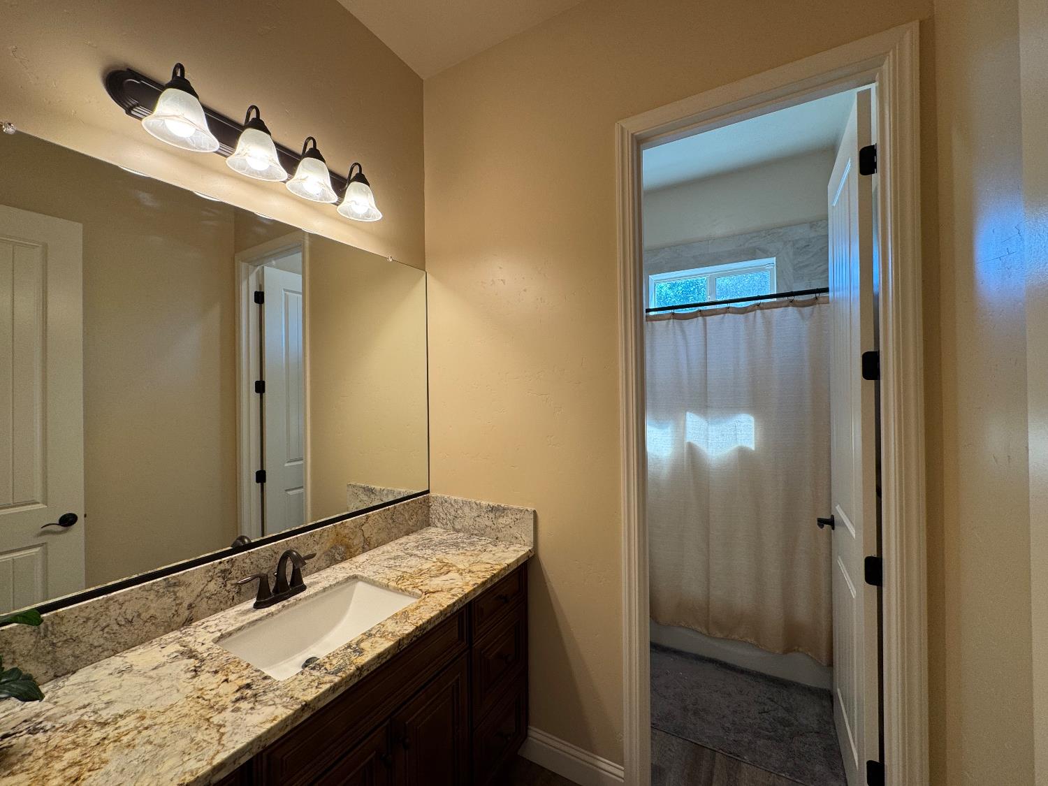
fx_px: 424
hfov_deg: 102.1
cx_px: 524
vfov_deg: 85.7
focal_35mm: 14
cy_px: 393
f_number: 2.2
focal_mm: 2.22
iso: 80
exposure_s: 1/120
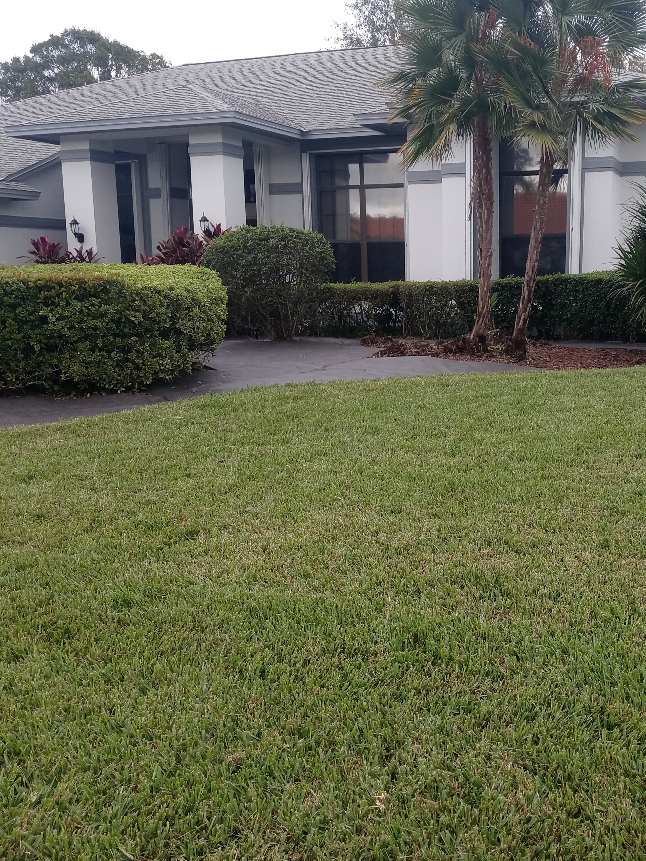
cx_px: 458
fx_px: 945
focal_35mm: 38
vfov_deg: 49.0
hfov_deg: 37.1
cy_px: 424
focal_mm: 3.61
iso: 100
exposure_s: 1/546
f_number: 1.8
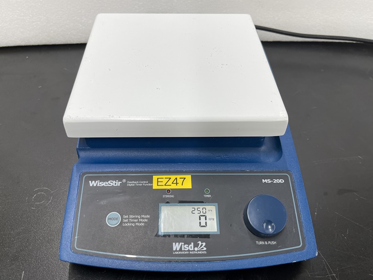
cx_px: 186
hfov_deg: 67.3
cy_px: 140
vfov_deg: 53.1
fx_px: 280
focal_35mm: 26
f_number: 1.6
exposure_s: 1/120
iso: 80
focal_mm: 5.1
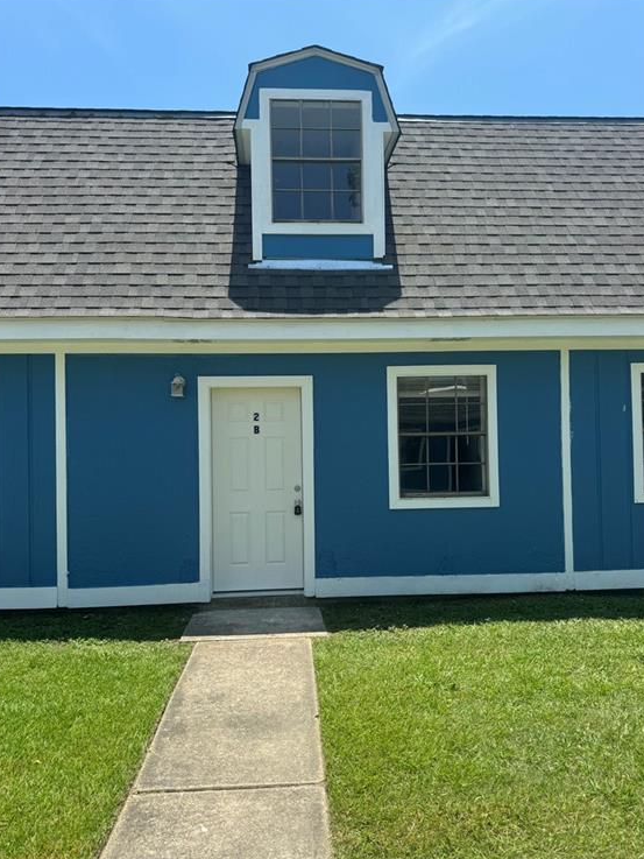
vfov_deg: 69.4
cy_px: 439
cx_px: 323
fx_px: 620
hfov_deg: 54.9
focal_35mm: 25
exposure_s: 1/2833
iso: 80
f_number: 1.78
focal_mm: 6.76
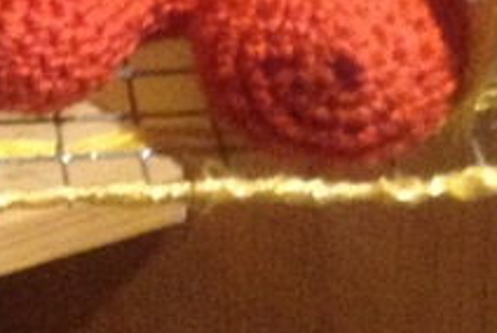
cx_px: -387
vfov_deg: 8.1
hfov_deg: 11.7
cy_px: -361
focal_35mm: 162
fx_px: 2240
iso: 320
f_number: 2.4
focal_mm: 3.3
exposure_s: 1/15
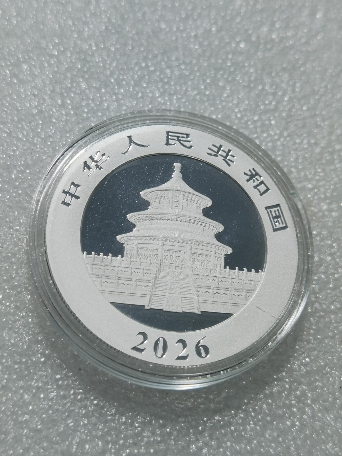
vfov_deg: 31.2
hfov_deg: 23.7
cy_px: 228
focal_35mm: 62
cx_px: 171
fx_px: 817
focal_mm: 6.67
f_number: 1.9
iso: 50
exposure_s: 1/111
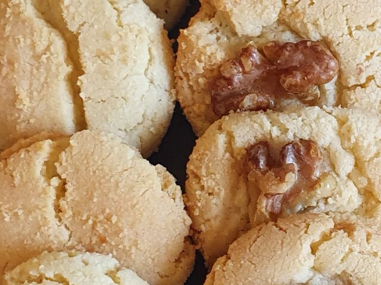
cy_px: 282
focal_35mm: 104
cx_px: 486
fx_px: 1145
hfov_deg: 17.8
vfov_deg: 14.0
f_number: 2.4
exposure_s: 1/50
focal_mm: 4.32
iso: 200
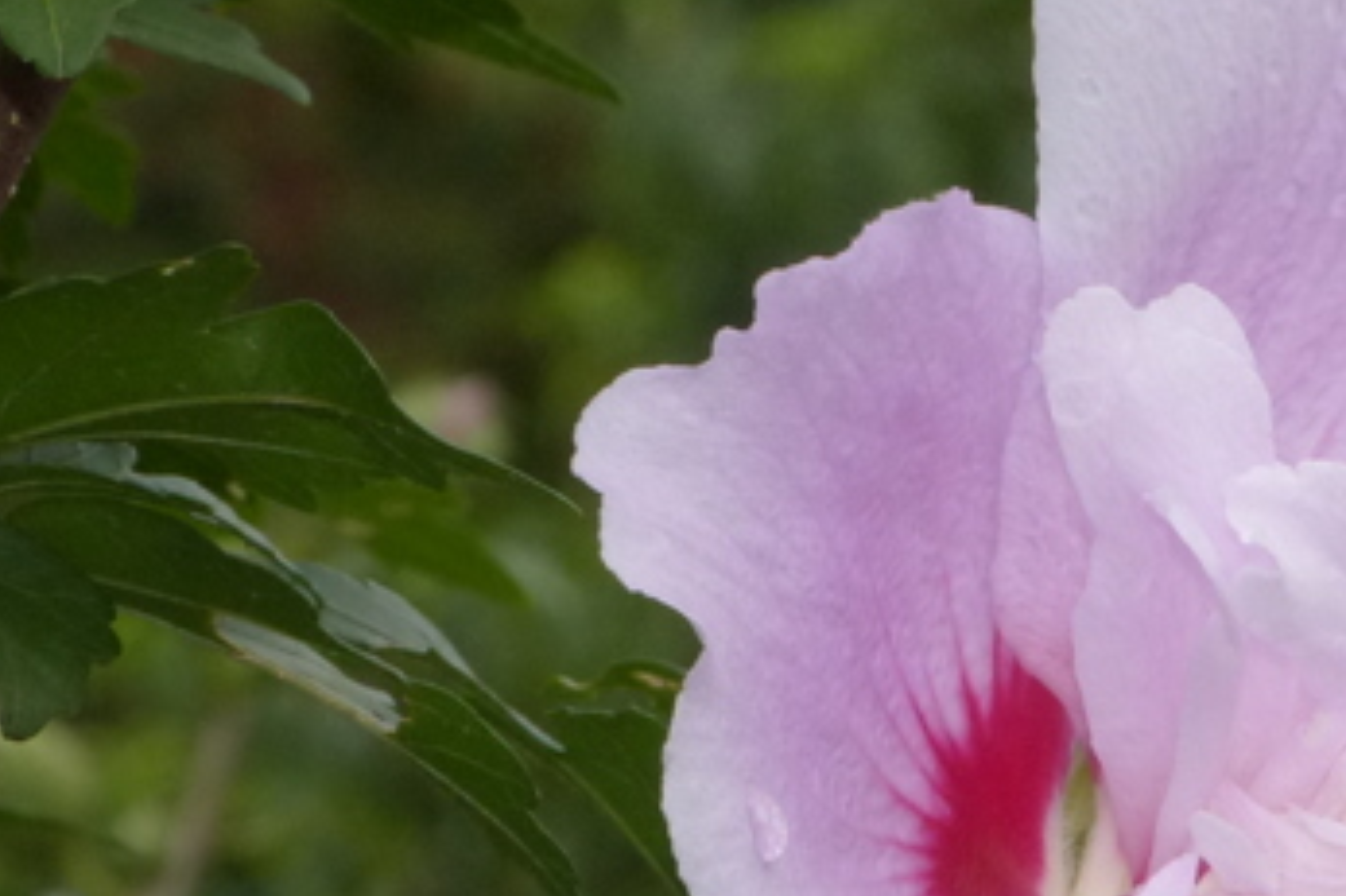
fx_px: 15845
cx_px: 1043
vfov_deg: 3.2
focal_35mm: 424
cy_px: 659
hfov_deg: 4.9
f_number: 5.6
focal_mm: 24.8
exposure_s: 1/250
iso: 200
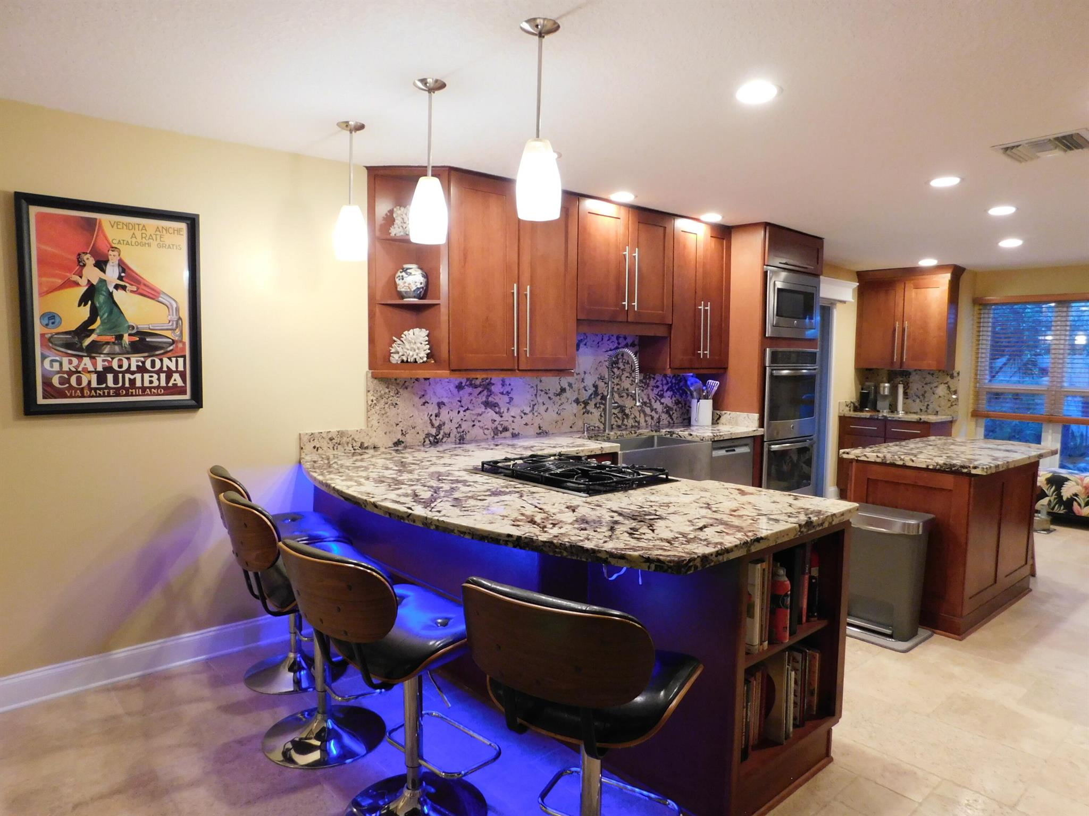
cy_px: 408
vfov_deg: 58.9
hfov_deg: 73.9
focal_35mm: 23
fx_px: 724
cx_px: 544
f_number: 3
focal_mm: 4
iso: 400
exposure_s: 1/25
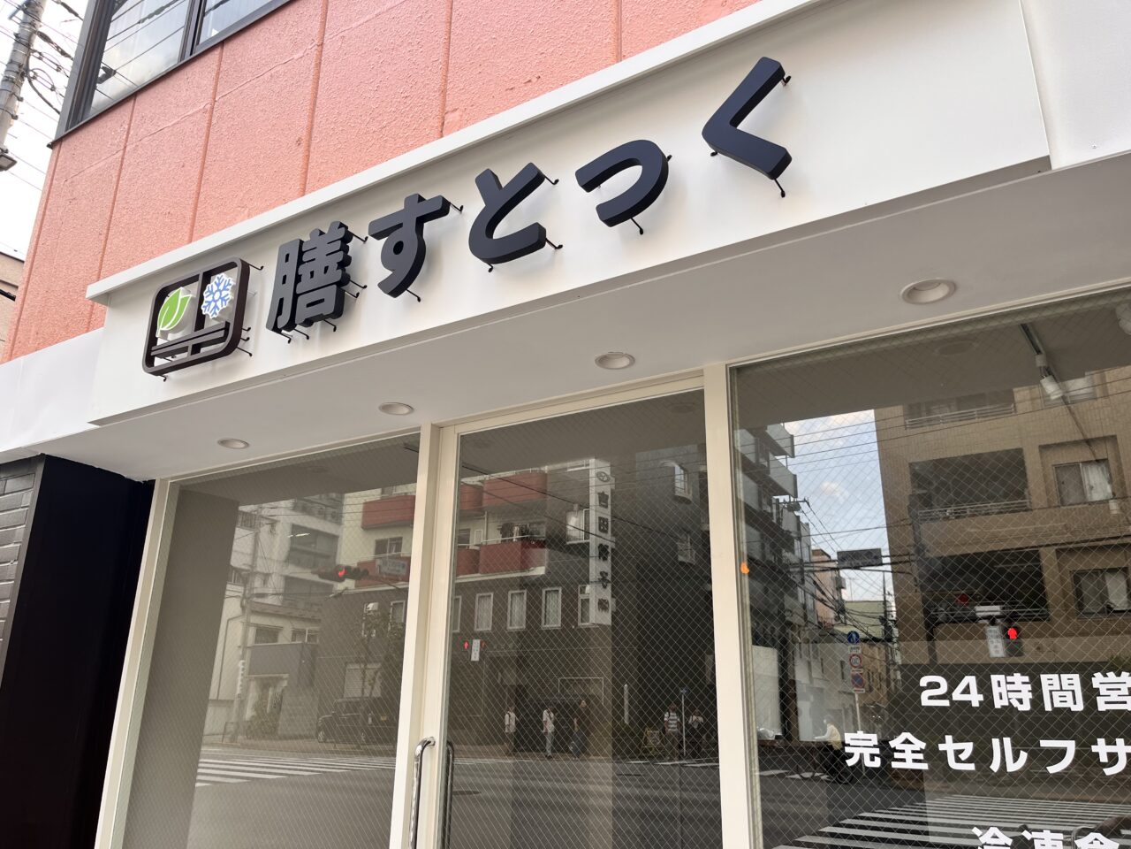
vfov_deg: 53.1
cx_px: 566
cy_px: 424
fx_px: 849
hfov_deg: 67.3
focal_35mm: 26
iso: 32
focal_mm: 5.1
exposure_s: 1/122
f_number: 1.6
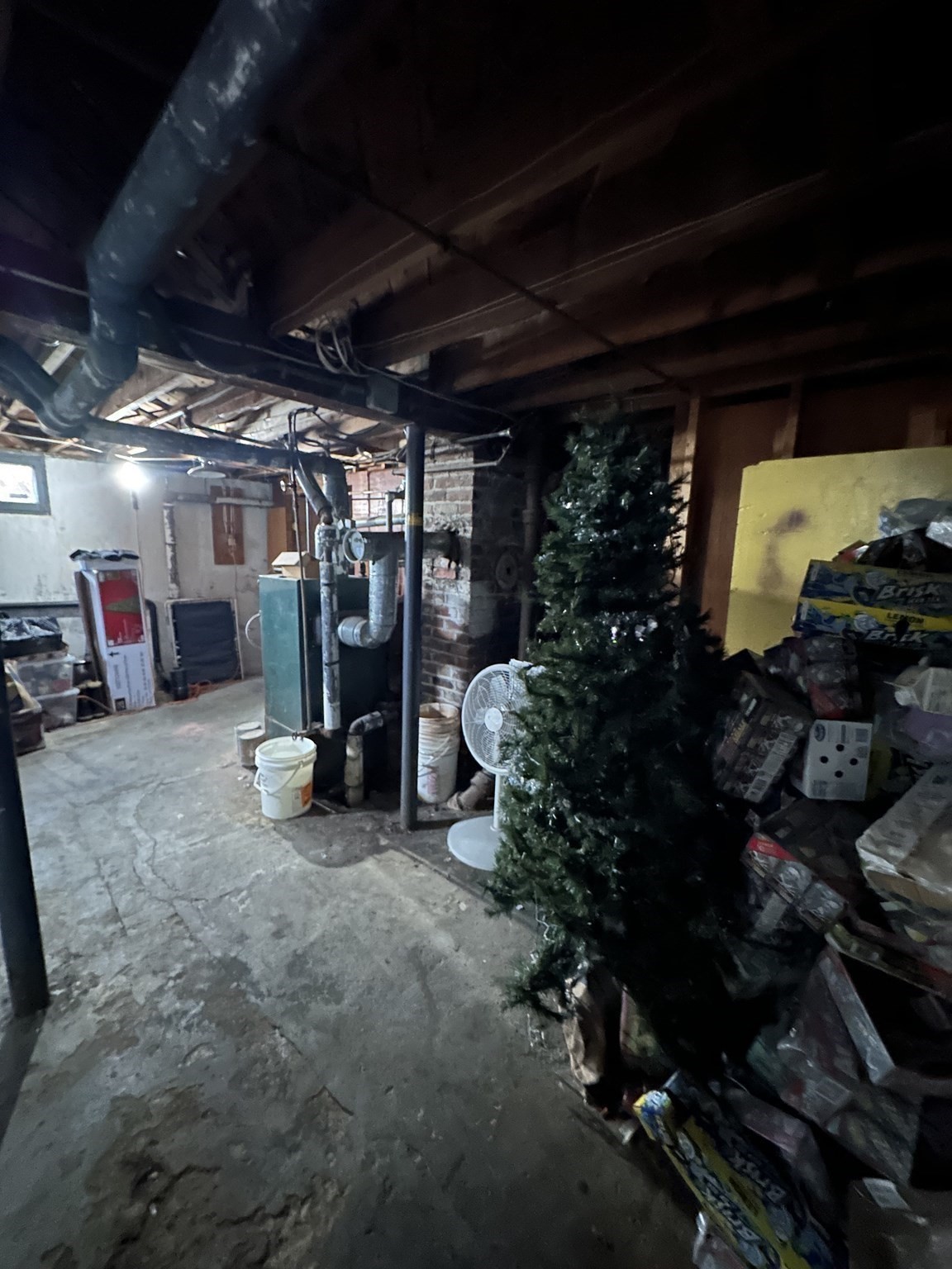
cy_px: 634
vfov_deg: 102.1
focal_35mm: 14
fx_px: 513
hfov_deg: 85.7
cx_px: 476
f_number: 2.2
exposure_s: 1/8
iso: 1600
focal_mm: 2.22
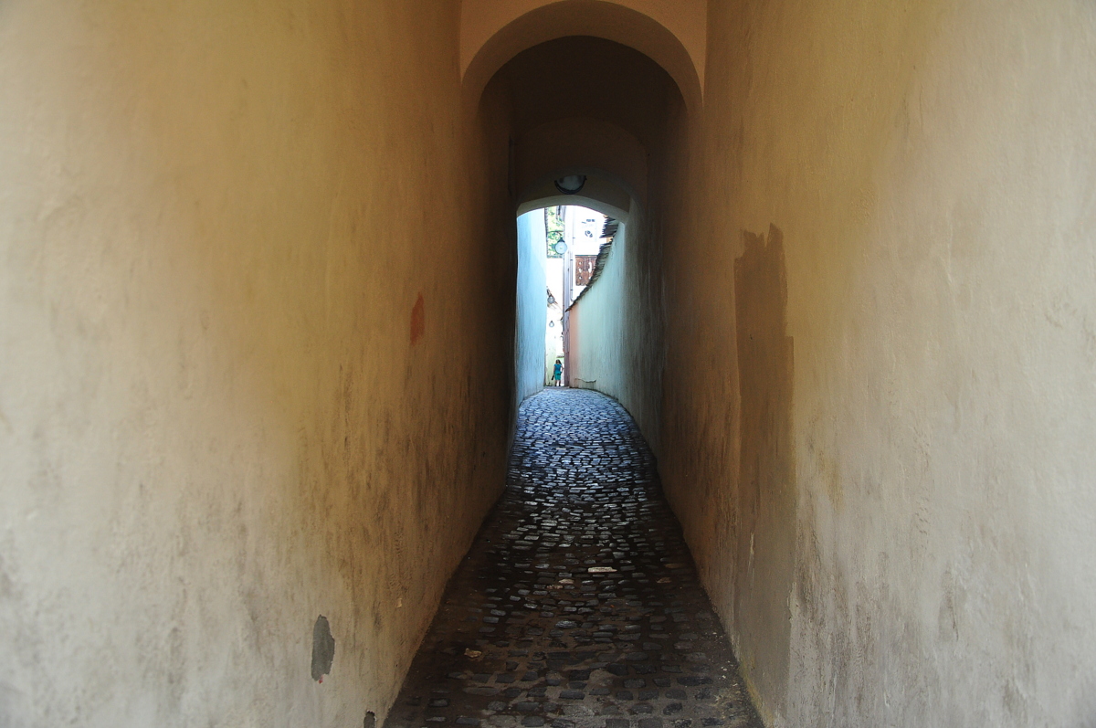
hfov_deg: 57.3
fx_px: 1003
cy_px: 364
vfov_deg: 39.9
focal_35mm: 33
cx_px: 548
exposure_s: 1/50
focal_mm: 22
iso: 400
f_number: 3.8
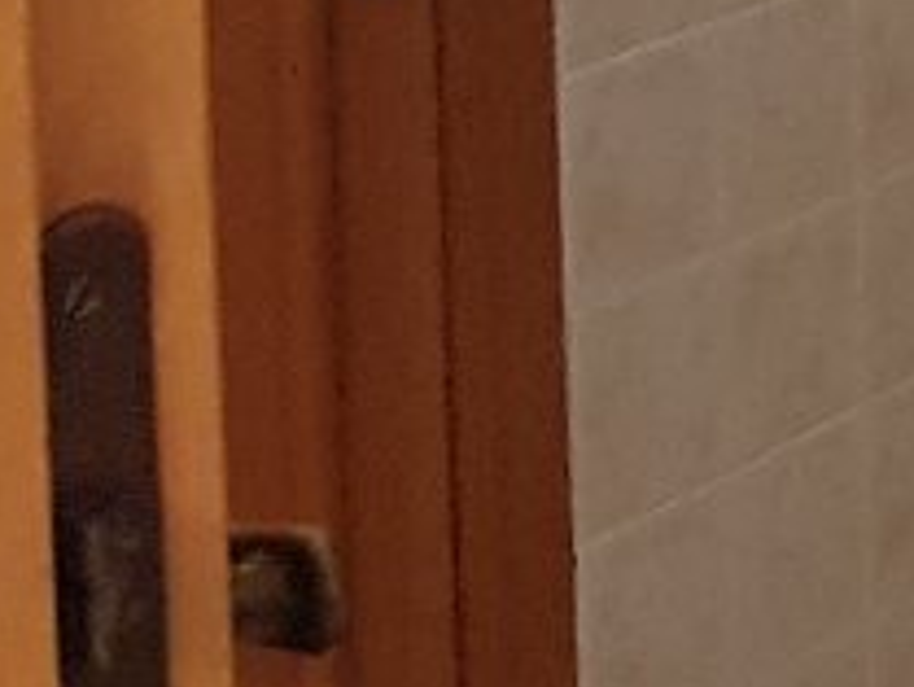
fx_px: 4729
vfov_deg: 8.1
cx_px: 2746
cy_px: -486
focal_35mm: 179
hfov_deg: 9.0
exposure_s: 1/50
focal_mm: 4.2
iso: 200
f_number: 1.7
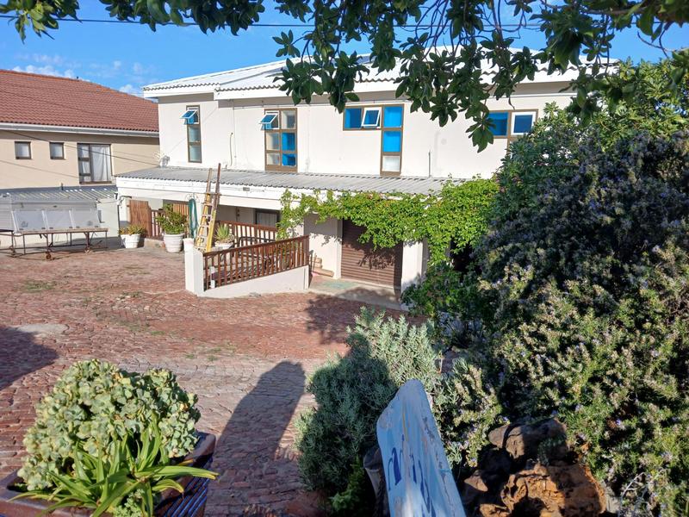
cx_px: 344
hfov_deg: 67.3
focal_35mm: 26
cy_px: 258
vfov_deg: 53.1
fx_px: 518
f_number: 1.8
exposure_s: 1/782
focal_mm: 3.98
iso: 20
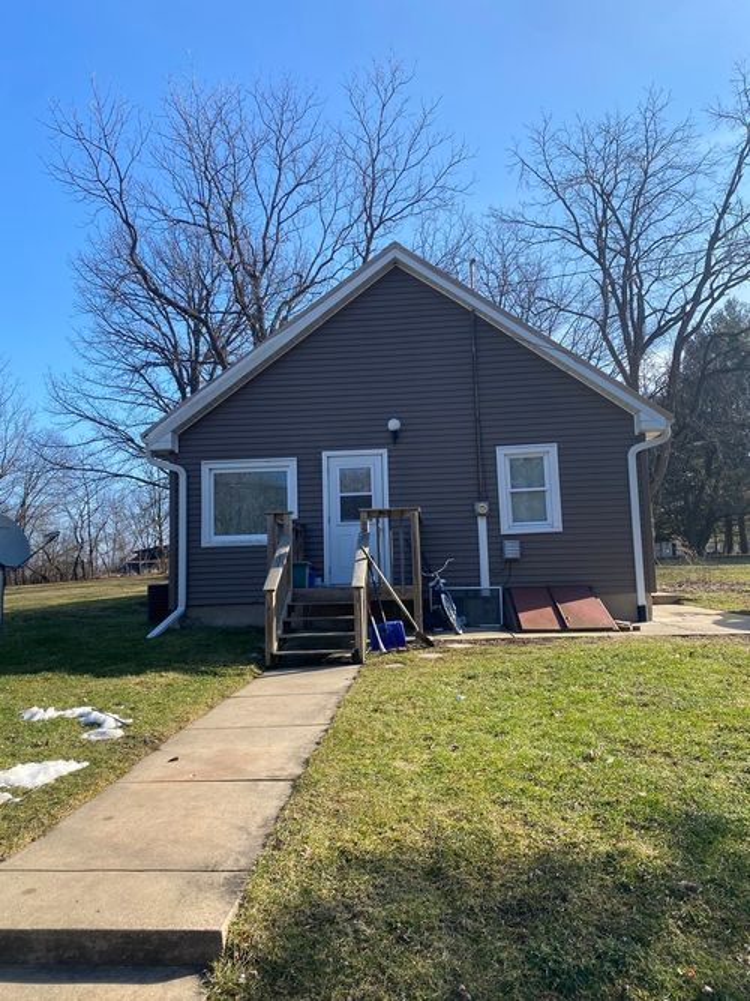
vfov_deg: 67.3
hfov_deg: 53.0
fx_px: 751
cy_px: 500
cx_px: 375
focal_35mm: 26
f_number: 1.8
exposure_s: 1/1362
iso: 32
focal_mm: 4.25
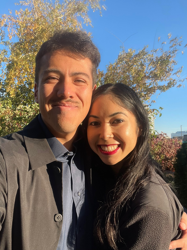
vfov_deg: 60.0
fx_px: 216
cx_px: 94
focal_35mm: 30
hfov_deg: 46.8
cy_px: 125
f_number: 2.2
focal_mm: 2.71
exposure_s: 1/546
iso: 25
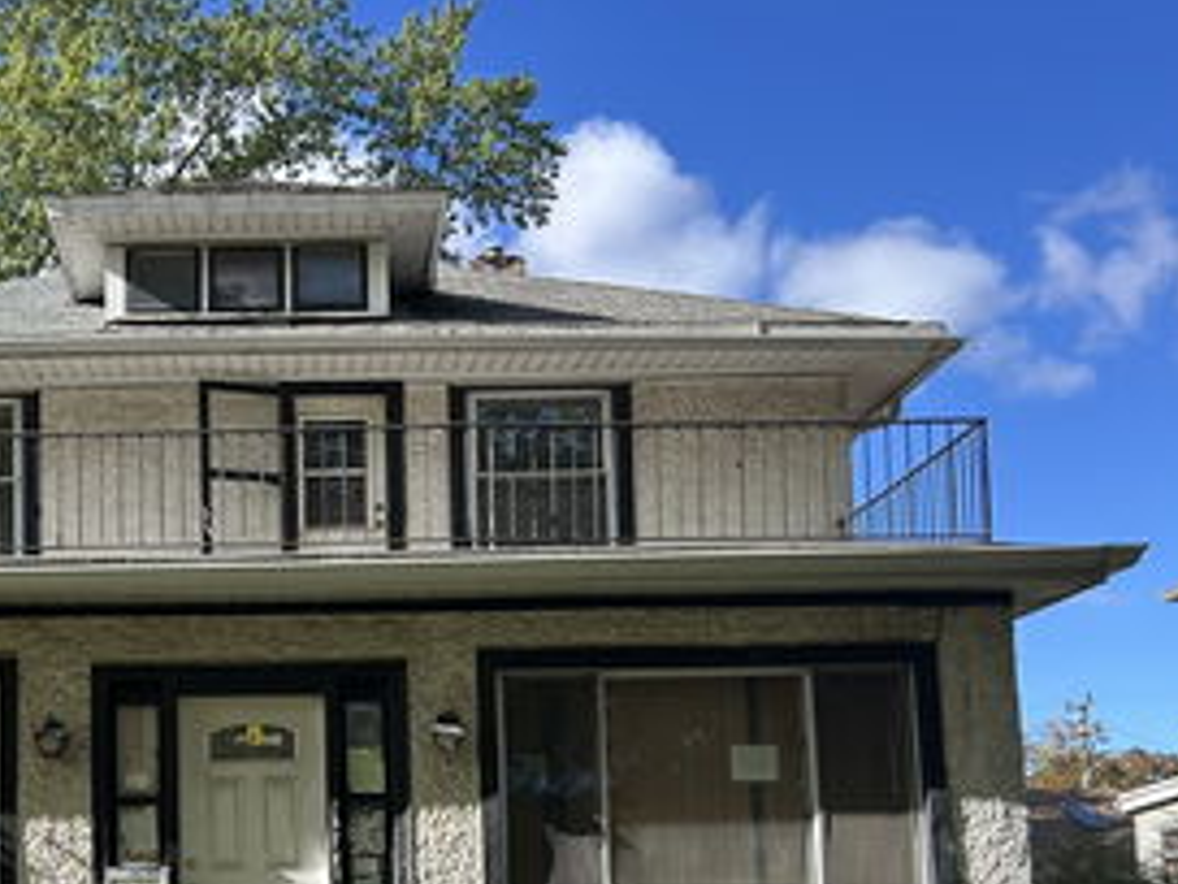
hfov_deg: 37.7
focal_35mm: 49
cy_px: 745
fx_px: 1667
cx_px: 264
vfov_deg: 28.8
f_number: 1.5
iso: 50
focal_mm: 5.7
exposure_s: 1/1412
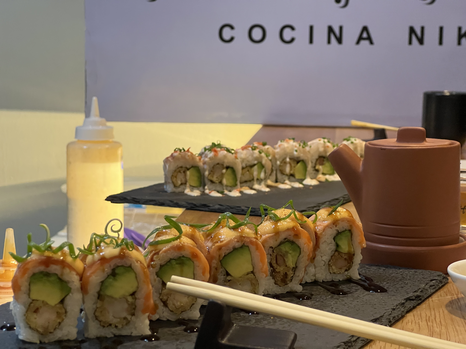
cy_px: 174
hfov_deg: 25.3
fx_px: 1037
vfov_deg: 19.1
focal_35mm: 77
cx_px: 233
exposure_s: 1/60
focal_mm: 9
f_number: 2.8
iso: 800
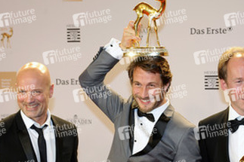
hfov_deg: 18.7
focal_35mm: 109
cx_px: 148
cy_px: 75
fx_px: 738
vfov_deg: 12.6
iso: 1000
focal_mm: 78
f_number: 5.6
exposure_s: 1/125
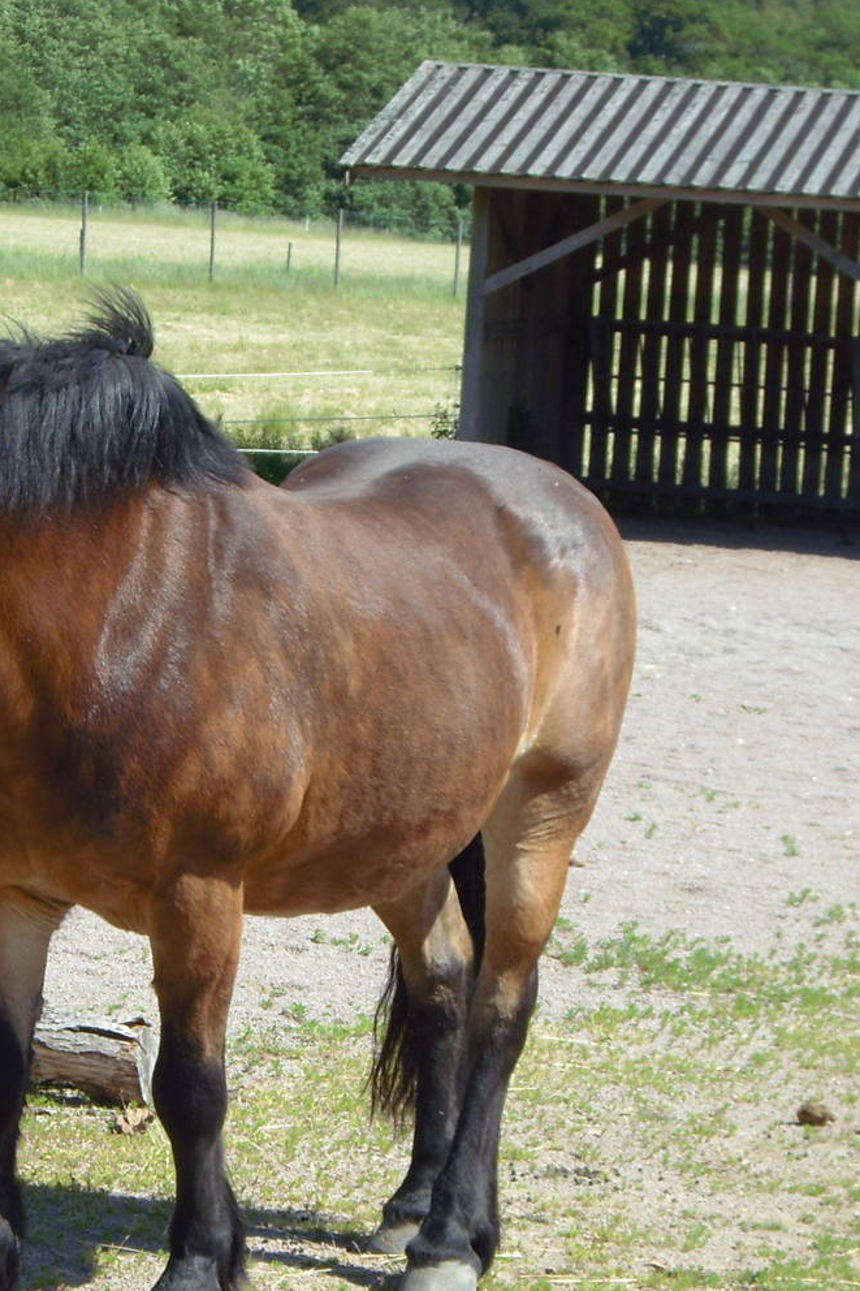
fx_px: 5592
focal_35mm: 156
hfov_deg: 8.8
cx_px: 122
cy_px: 777
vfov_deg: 13.2
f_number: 7.4
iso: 80
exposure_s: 1/125
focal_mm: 15.3
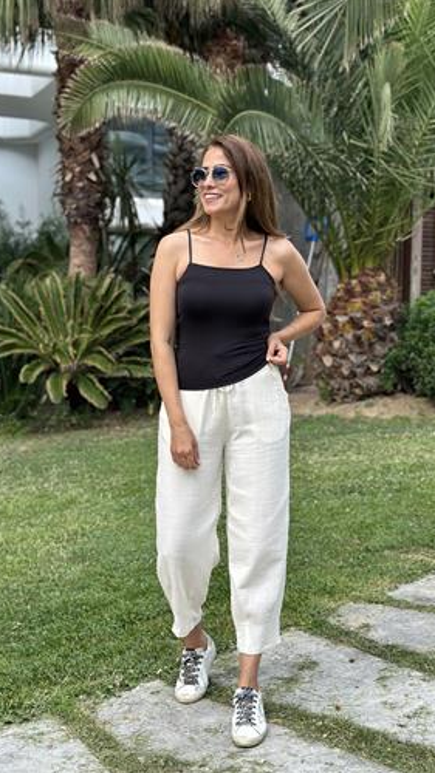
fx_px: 1088
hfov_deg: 22.6
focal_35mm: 53
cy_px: 385
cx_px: 234
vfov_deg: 39.2
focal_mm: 6.86
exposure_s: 1/516
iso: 80
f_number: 1.78
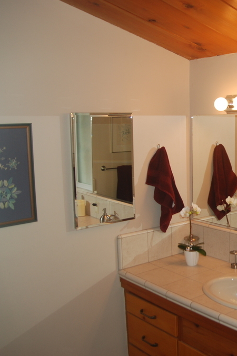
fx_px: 405
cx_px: 222
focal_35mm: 41
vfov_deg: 47.4
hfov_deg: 30.8
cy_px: 176
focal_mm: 18
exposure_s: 1/60
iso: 200
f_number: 3.5
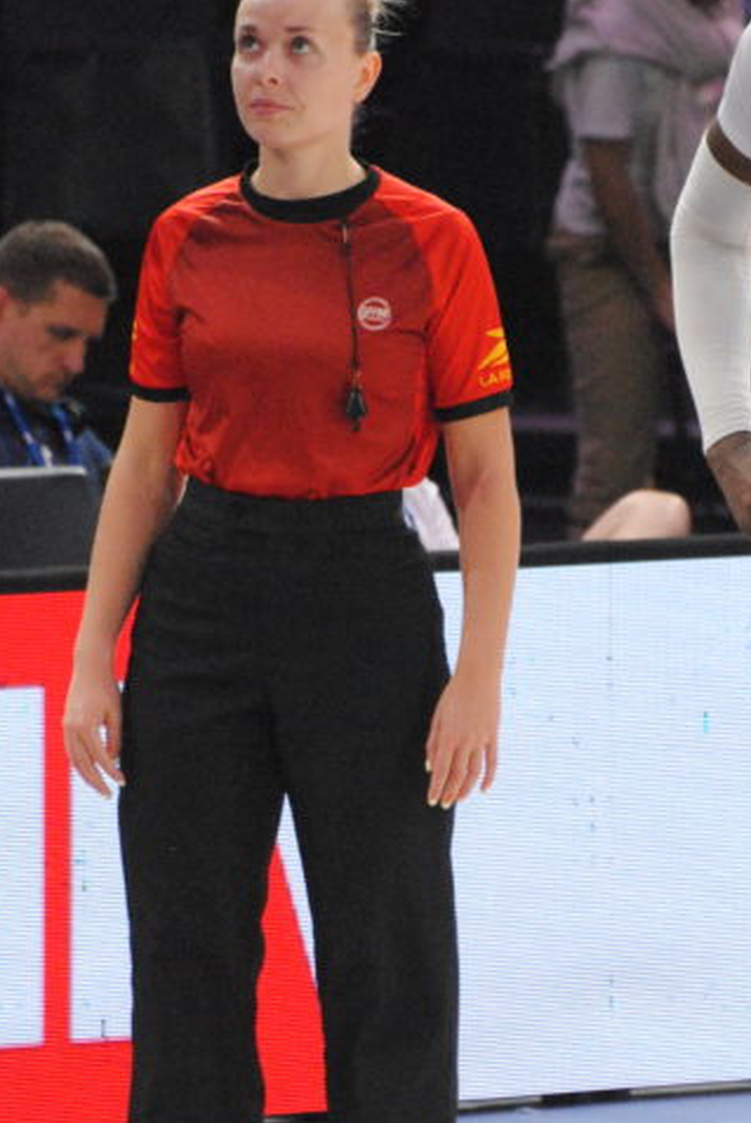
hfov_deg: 1.9
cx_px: 437
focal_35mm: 741
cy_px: 525
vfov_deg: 2.8
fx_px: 23135
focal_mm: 230
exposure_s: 1/160
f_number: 5.3
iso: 1600
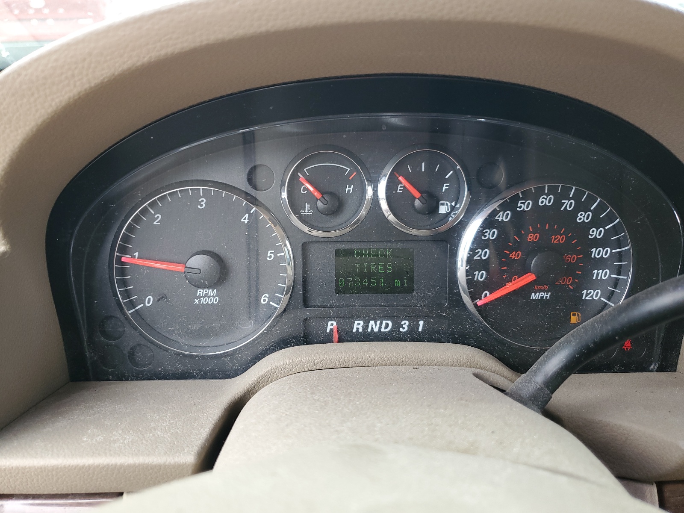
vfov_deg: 53.1
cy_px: 256
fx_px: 514
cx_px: 342
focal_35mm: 26
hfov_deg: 67.3
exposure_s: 1/120
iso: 58
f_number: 1.5
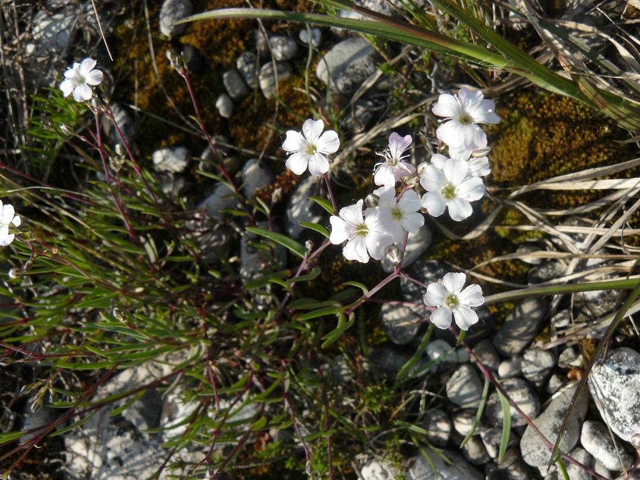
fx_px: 666
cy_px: 240
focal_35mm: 36
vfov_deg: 39.7
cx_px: 320
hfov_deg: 51.4
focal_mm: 6
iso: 100
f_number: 5.6
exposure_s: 1/320
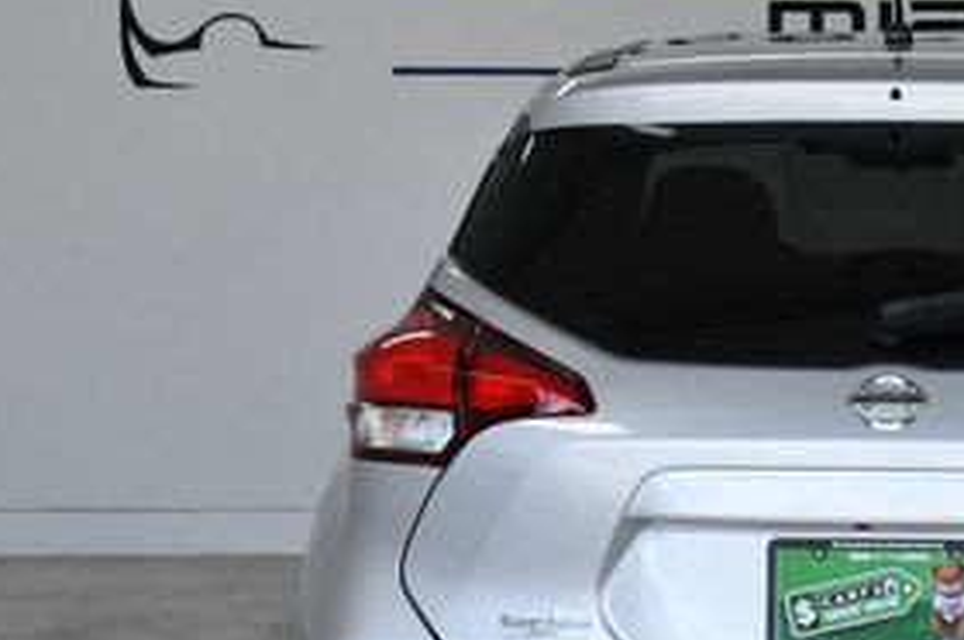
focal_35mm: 103
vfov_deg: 13.2
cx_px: 888
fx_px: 2755
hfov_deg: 19.4
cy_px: 475
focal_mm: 30
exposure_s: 1/640
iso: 2500
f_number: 13
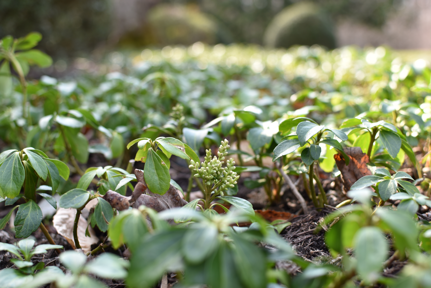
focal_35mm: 52
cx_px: 216
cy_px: 144
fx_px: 628
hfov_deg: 37.9
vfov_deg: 25.8
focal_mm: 35
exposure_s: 1/160
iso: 100
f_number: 3.2
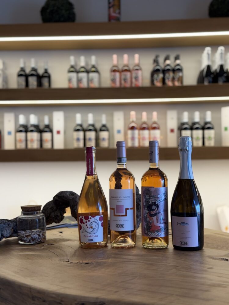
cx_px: 114
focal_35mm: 48
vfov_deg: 39.7
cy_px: 152
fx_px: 423
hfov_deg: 30.3
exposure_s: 1/50
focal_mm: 6.76
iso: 80
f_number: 1.78
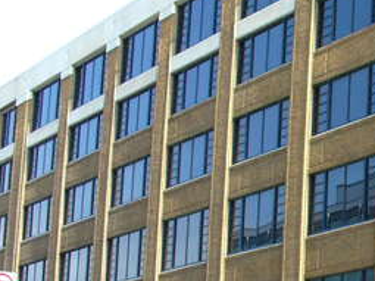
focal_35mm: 116
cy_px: 196
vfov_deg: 12.7
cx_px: 562
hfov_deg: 15.6
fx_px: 1256
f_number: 2.8
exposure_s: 1/250
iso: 80
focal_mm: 6.1
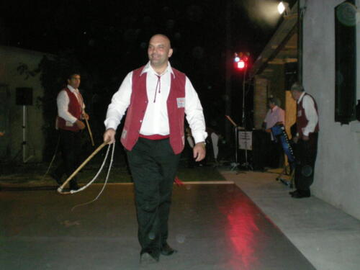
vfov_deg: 37.7
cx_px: 180
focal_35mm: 38
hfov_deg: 49.0
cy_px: 135
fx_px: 395
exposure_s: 1/60
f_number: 3.1
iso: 490
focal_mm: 6.3
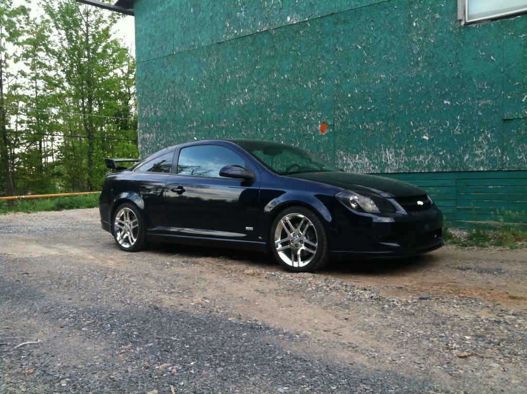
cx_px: 264
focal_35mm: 35
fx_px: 532
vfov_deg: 40.6
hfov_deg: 52.7
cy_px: 197
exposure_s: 1/40
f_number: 2.8
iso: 80
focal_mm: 3.9
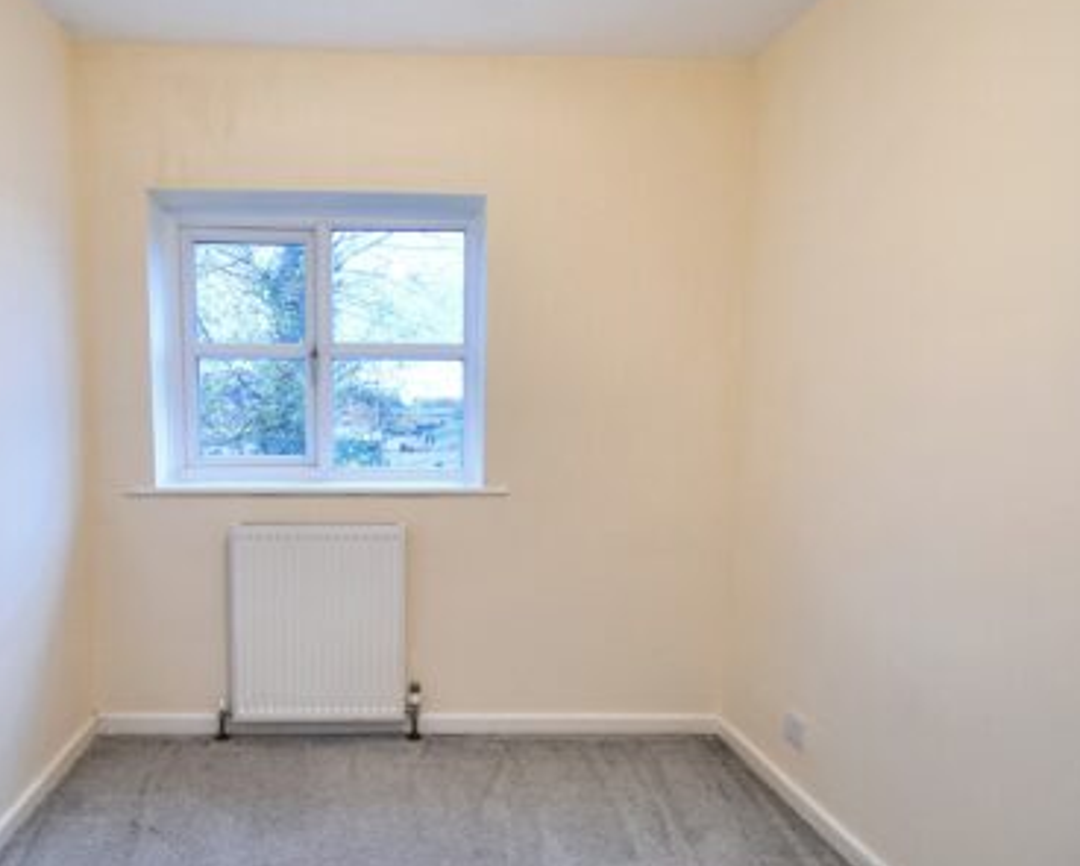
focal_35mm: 22
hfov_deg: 73.5
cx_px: 393
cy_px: 477
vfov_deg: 63.0
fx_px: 704
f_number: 3.5
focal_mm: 10
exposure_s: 1/20
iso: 100
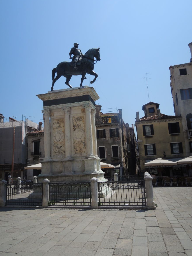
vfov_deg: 63.4
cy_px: 125
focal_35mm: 28
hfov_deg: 49.7
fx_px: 207
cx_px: 89
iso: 100
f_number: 4
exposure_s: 1/1250
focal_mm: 4.3
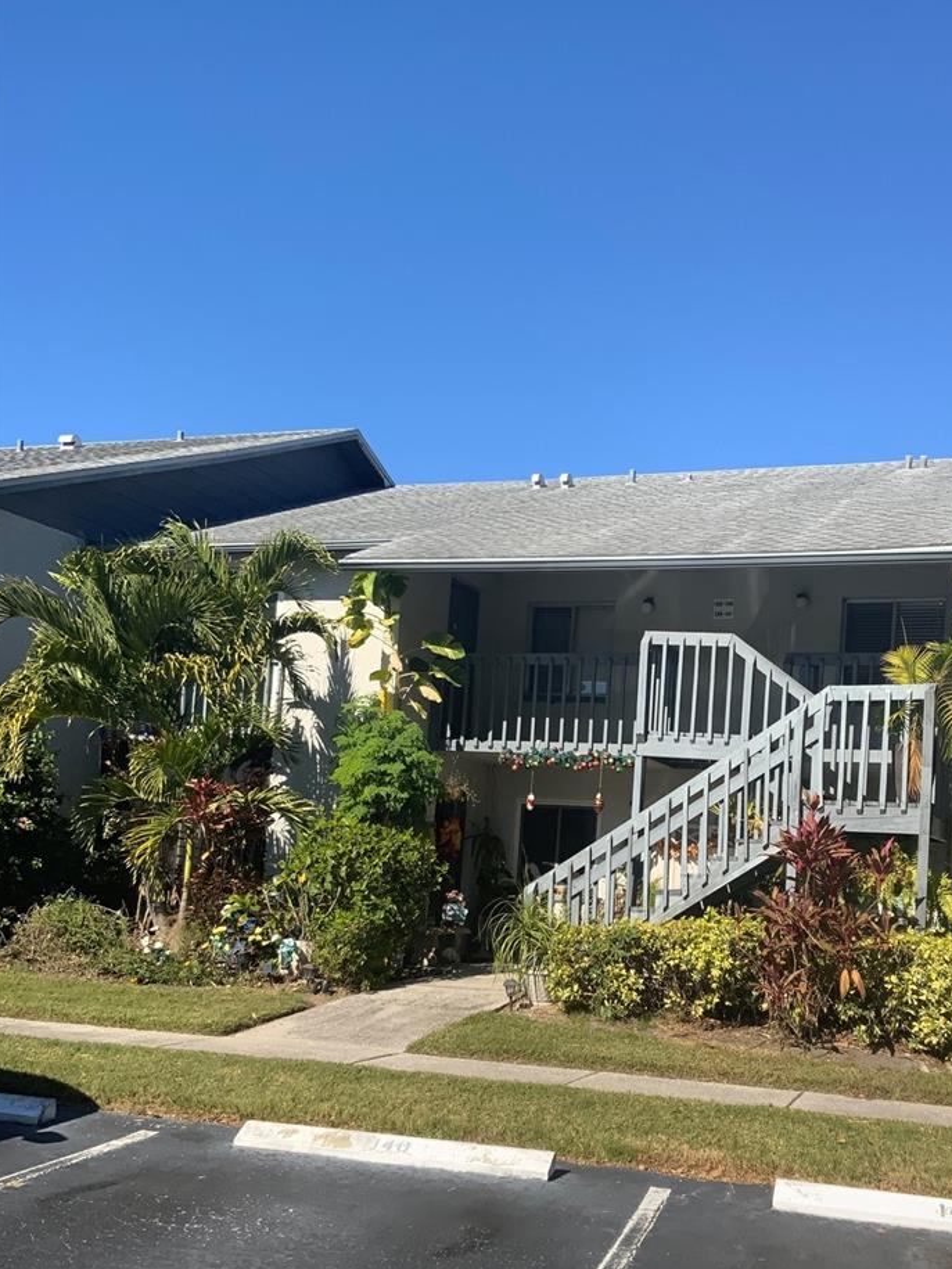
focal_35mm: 38
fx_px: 1393
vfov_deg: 48.4
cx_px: 617
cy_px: 806
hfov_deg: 37.4
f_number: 1.8
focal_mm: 3
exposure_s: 1/1626
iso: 16
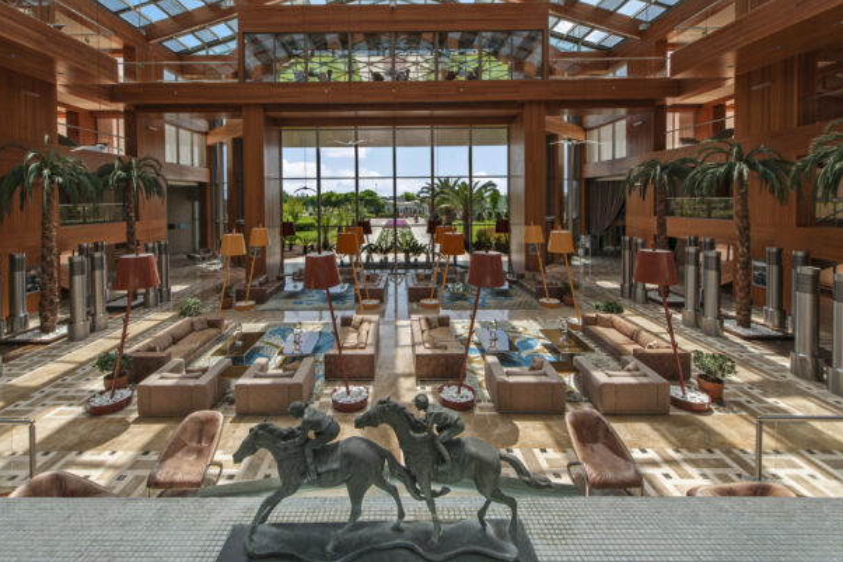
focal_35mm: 15
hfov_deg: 100.3
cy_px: 269
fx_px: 351
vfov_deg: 77.3
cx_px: 394
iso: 100
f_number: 16
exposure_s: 1/15
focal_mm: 14
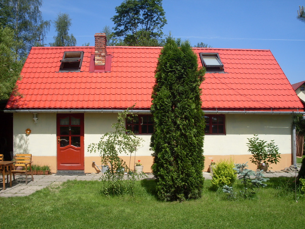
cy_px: 114
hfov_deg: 49.0
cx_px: 152
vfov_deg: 37.7
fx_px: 335
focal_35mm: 38
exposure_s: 1/180
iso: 80
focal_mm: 6.3
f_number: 8.4
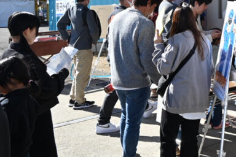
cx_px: 250
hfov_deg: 28.9
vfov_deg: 20.3
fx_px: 420
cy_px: -13
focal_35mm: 64
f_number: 5.6
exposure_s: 1/250
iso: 100
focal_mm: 24
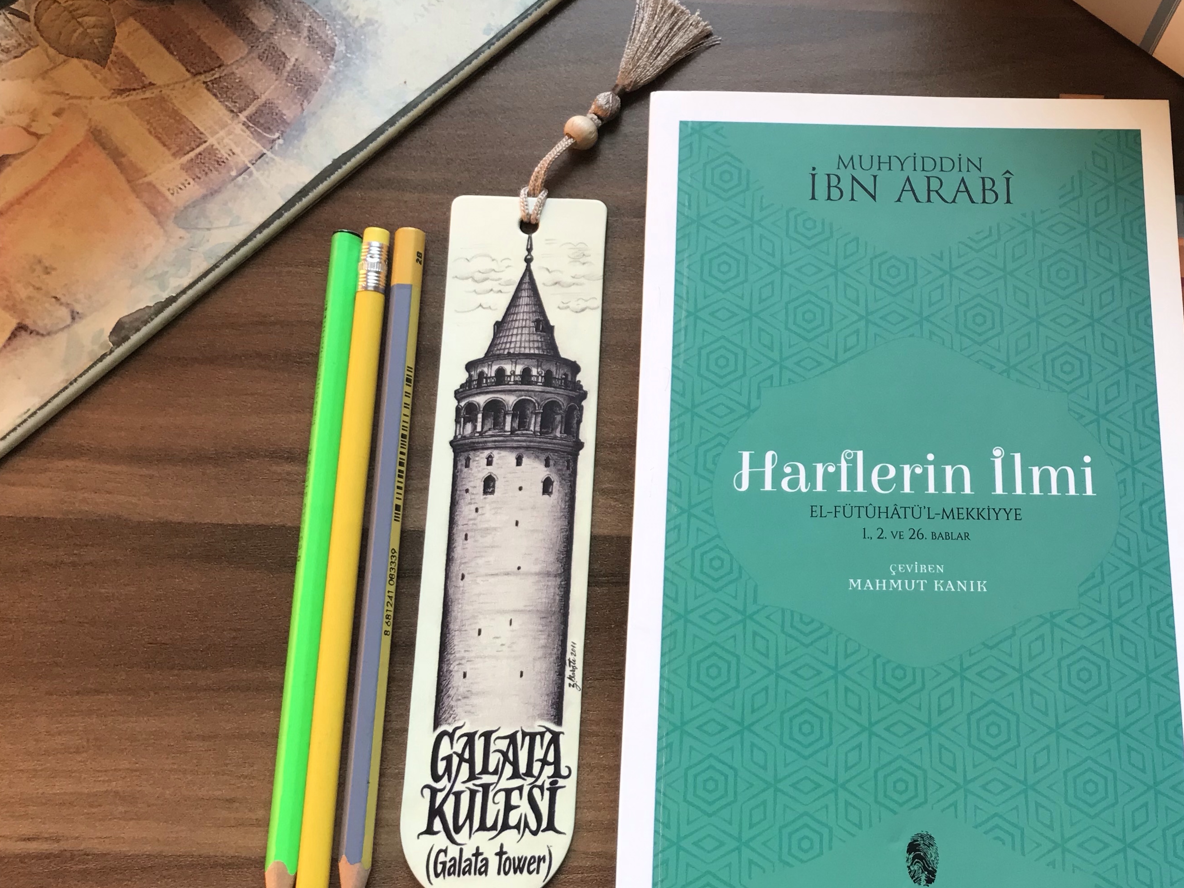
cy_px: 374
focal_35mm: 43
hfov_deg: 43.0
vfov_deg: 33.5
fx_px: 1471
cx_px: 831
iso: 32
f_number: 1.8
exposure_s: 1/100
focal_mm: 3.99
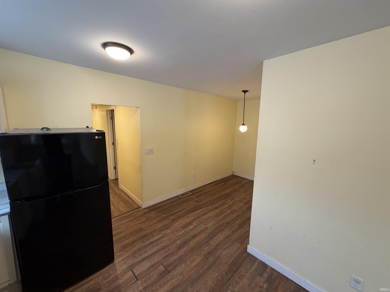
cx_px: 195
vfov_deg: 85.7
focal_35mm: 14
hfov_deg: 102.1
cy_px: 146
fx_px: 158
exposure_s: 1/60
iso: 200
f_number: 2.2
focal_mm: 2.22
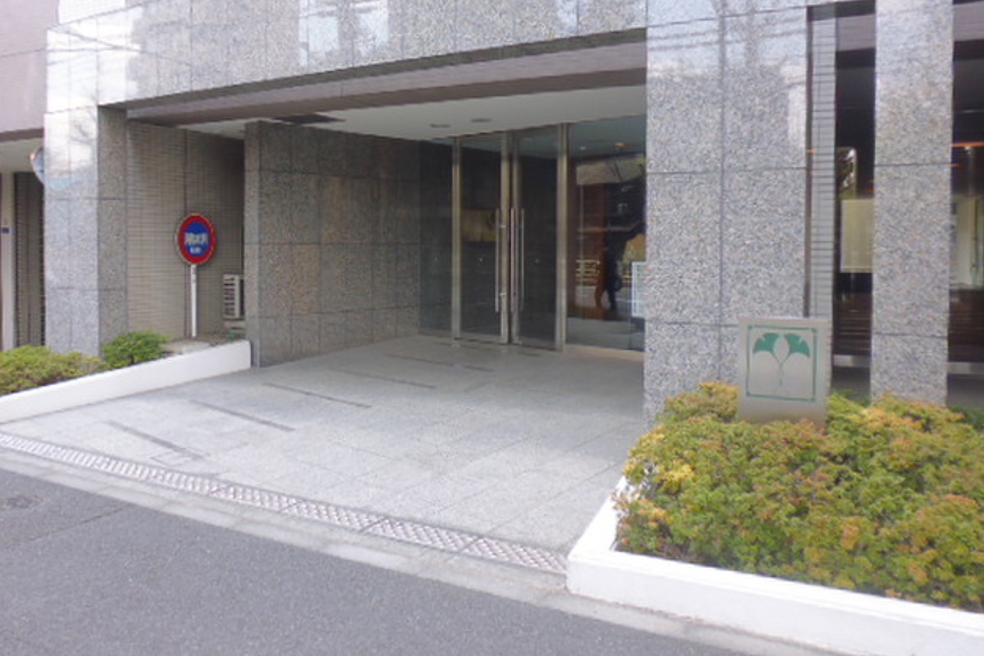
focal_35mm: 28
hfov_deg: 65.3
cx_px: 434
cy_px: 267
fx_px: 765
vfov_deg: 46.2
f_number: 2.8
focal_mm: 4.3
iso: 160
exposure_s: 1/80
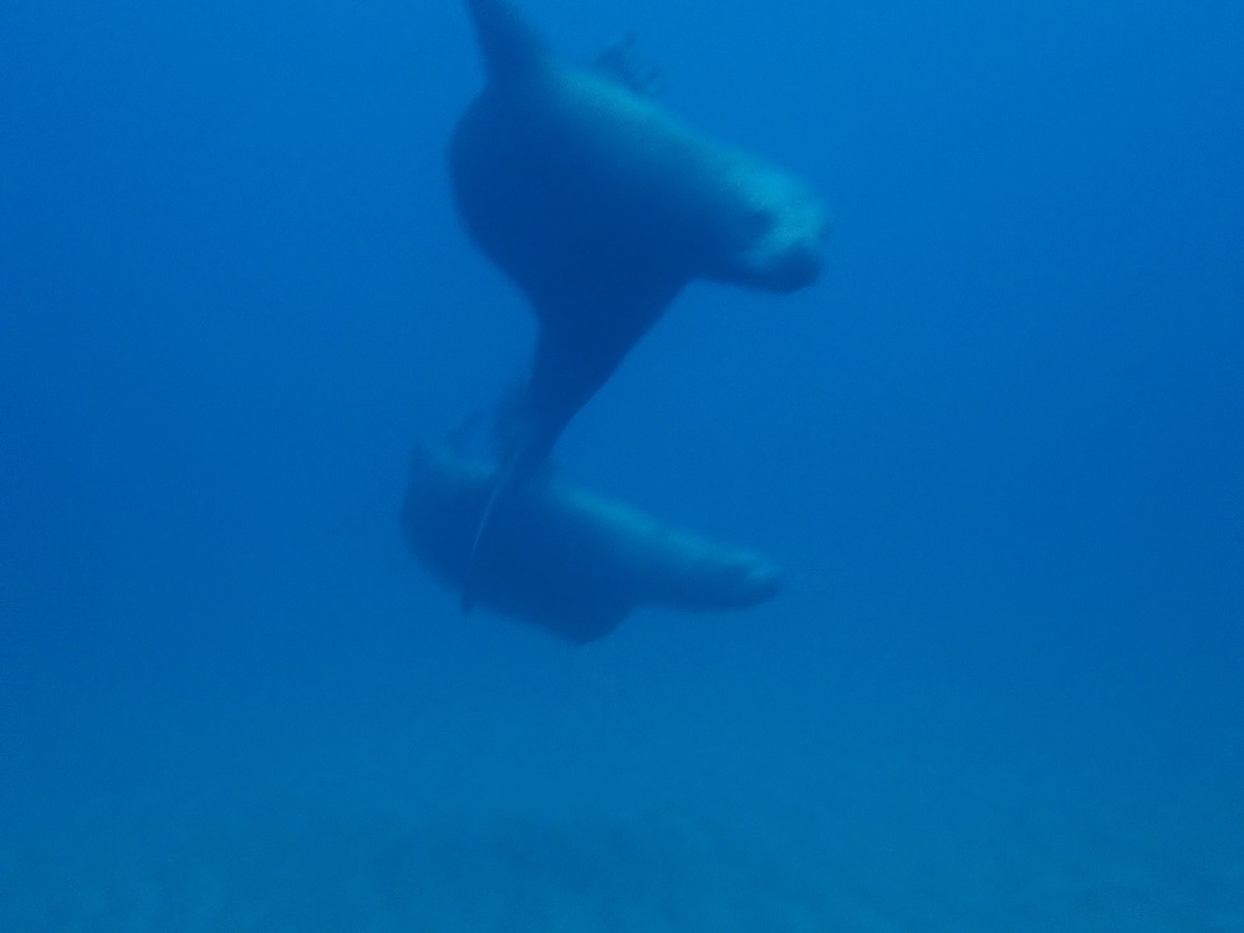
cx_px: 622
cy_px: 466
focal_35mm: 53
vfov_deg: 27.5
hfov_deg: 36.2
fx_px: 1905
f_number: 3.4
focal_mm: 9.61
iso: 800
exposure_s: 1/50
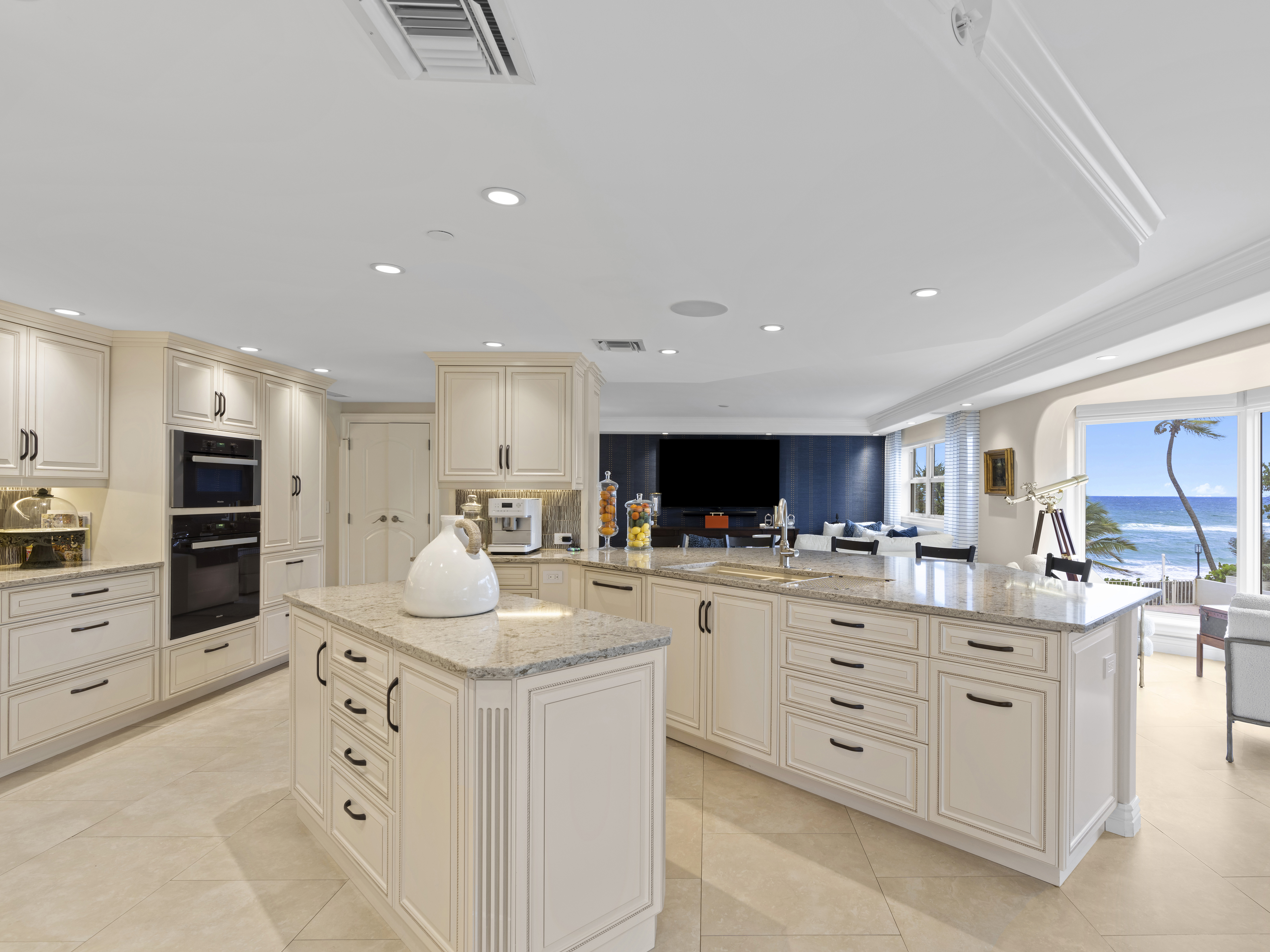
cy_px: 471
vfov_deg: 71.6
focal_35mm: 18
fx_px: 660
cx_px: 716
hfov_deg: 87.3
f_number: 9
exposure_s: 1/1.25
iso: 100
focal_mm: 16
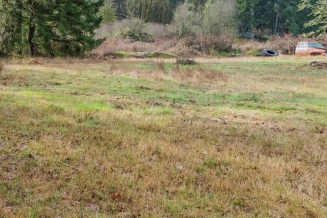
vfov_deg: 26.1
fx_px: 454
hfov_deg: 33.4
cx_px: -49
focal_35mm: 50
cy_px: 23
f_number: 9
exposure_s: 1/200
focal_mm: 12
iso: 640
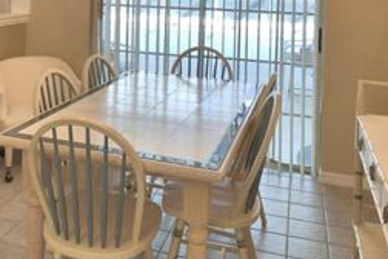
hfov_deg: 46.0
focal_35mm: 42
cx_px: 147
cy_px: -15
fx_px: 453
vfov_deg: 29.3
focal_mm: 10
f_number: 4.5
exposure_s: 1/125
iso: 220
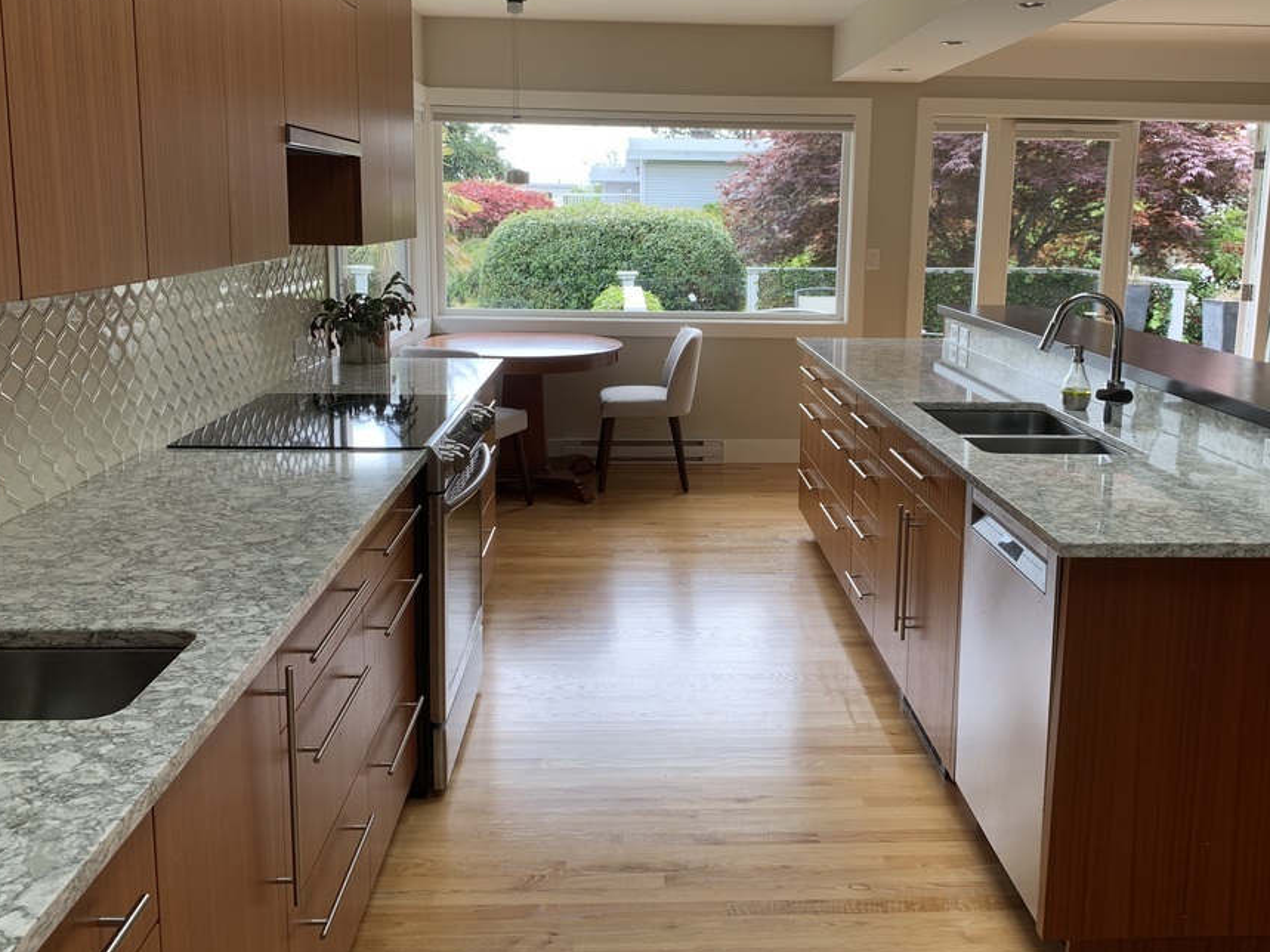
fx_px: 1137
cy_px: 404
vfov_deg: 45.3
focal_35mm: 31
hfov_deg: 58.2
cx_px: 702
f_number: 1.8
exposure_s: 1/130
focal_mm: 4.25
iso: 25
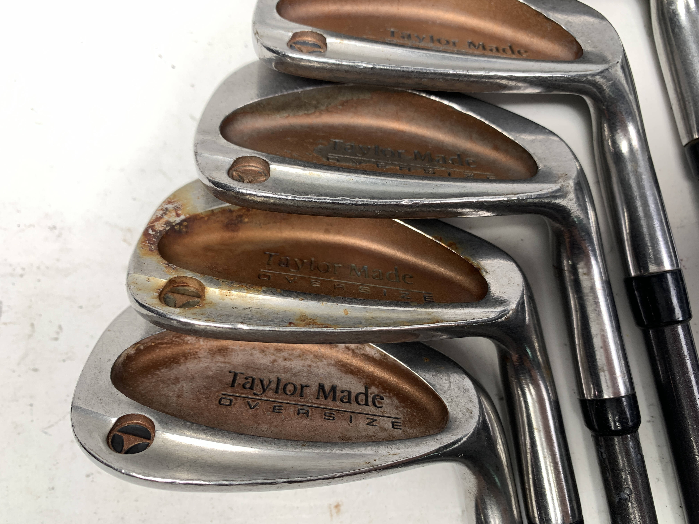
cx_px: 350
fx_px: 525
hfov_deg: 67.3
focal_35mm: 26
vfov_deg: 53.1
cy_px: 262
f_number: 1.8
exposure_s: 1/120
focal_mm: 4.25
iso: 25
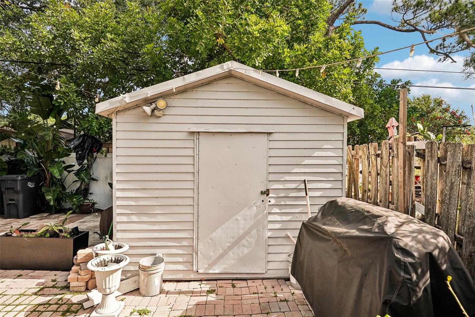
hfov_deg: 84.0
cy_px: 158
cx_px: 238
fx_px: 264
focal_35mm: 20
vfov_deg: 61.9
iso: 400
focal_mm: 20
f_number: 8
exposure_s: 1/500
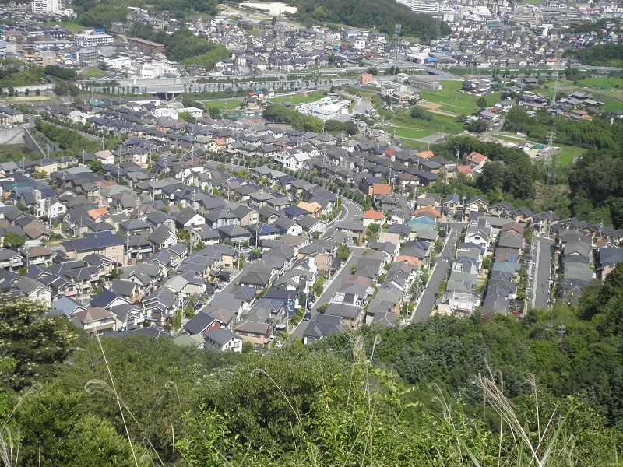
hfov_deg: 29.8
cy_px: 234
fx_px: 1170
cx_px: 312
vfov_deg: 22.6
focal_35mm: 65
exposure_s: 1/250
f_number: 5.3
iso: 64
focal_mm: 11.7
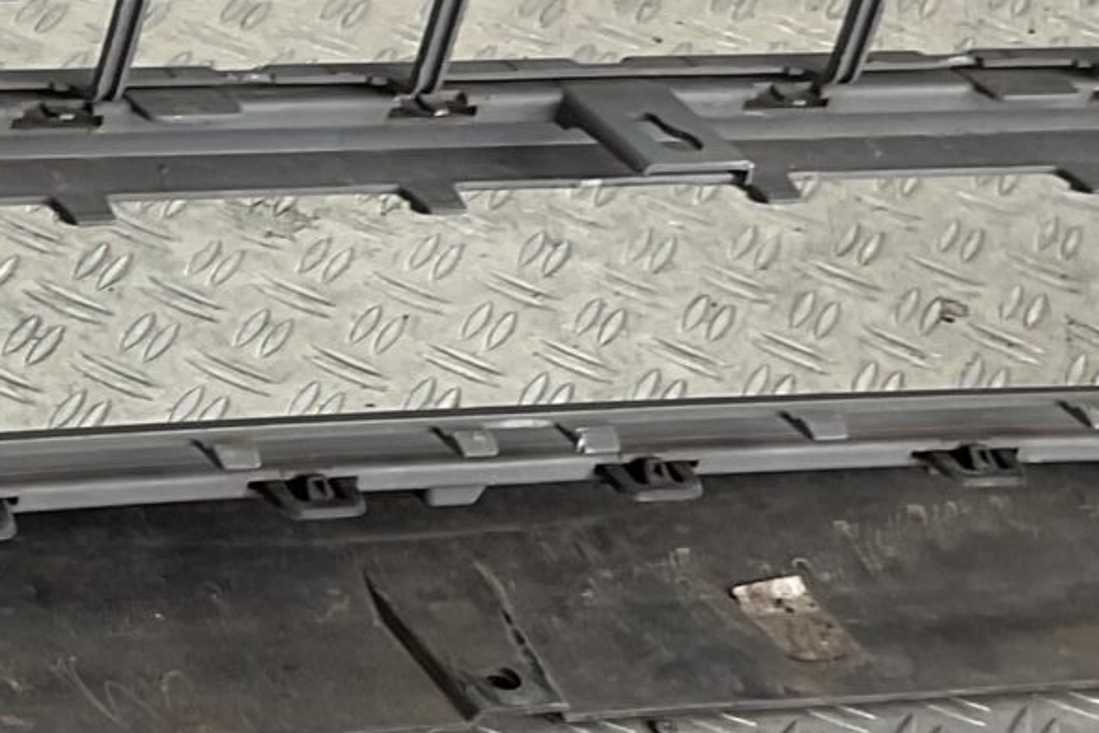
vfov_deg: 10.5
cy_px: 325
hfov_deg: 14.5
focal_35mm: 131
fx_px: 4000
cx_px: -575
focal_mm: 3
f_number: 1.8
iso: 16
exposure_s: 1/104
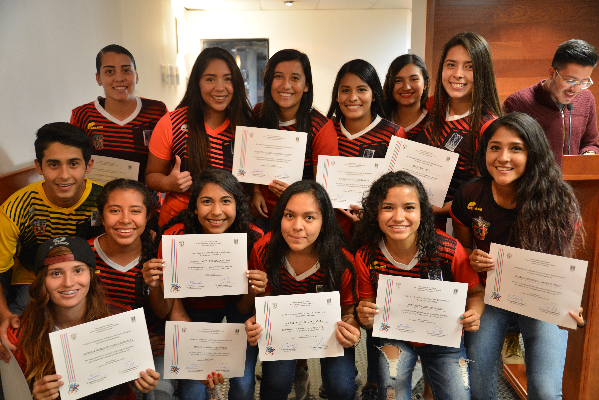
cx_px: 300
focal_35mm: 32
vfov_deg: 41.1
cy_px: 200
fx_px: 533
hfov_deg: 58.7
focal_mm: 32
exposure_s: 1/25
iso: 1600
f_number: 4
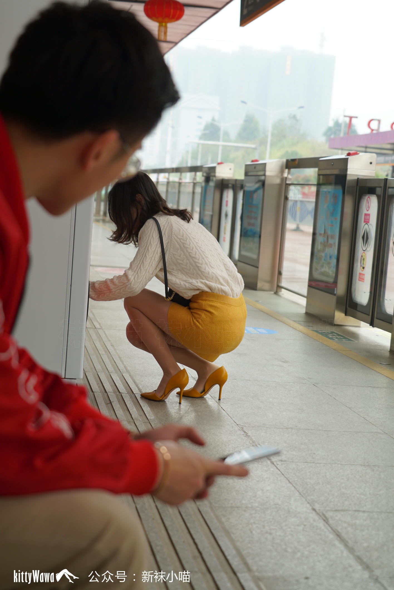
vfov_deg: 29.2
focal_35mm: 69
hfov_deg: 19.8
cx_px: 197
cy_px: 295
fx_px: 1131
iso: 100
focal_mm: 69
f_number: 5
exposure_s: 1/80
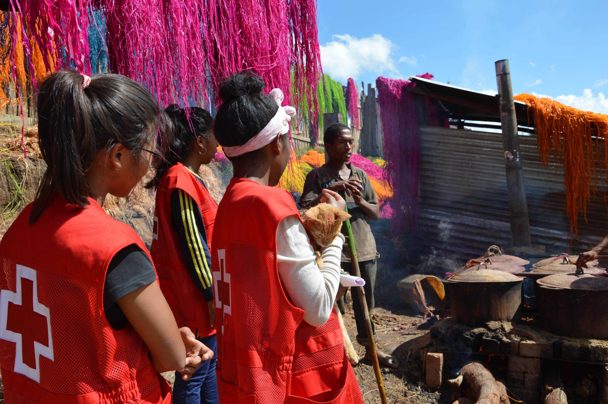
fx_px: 532
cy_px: 202
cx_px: 304
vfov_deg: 41.6
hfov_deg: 59.5
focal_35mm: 32
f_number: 7.1
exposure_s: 1/250
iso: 100
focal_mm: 21
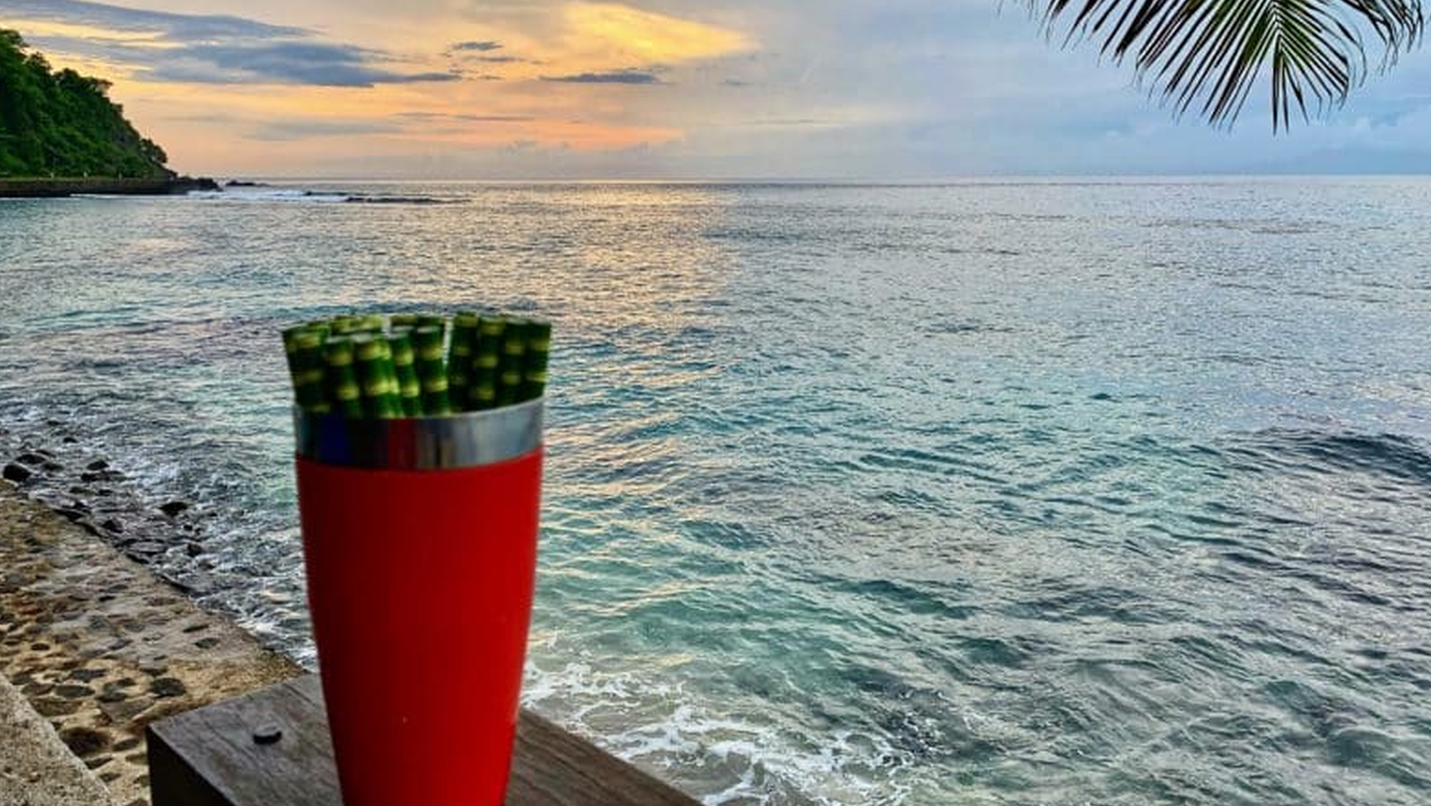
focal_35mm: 29
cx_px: 711
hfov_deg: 66.0
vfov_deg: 40.2
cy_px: 354
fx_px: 1101
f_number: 1.8
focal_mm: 4.25
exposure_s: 1/546
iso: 25
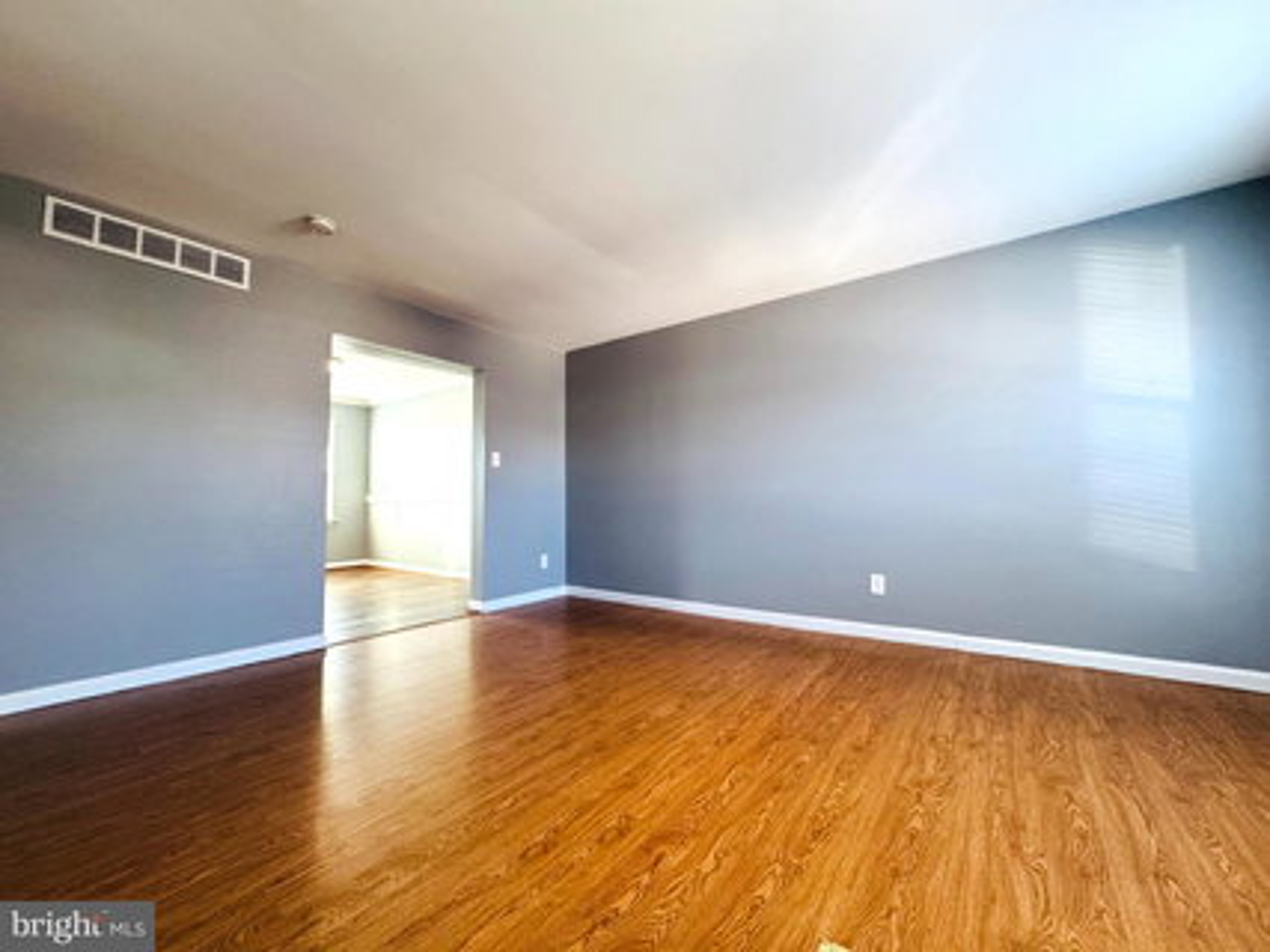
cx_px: 635
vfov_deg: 85.6
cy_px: 476
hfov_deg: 102.1
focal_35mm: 14
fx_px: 513
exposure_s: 1/60
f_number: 2.2
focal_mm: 2.22
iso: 400
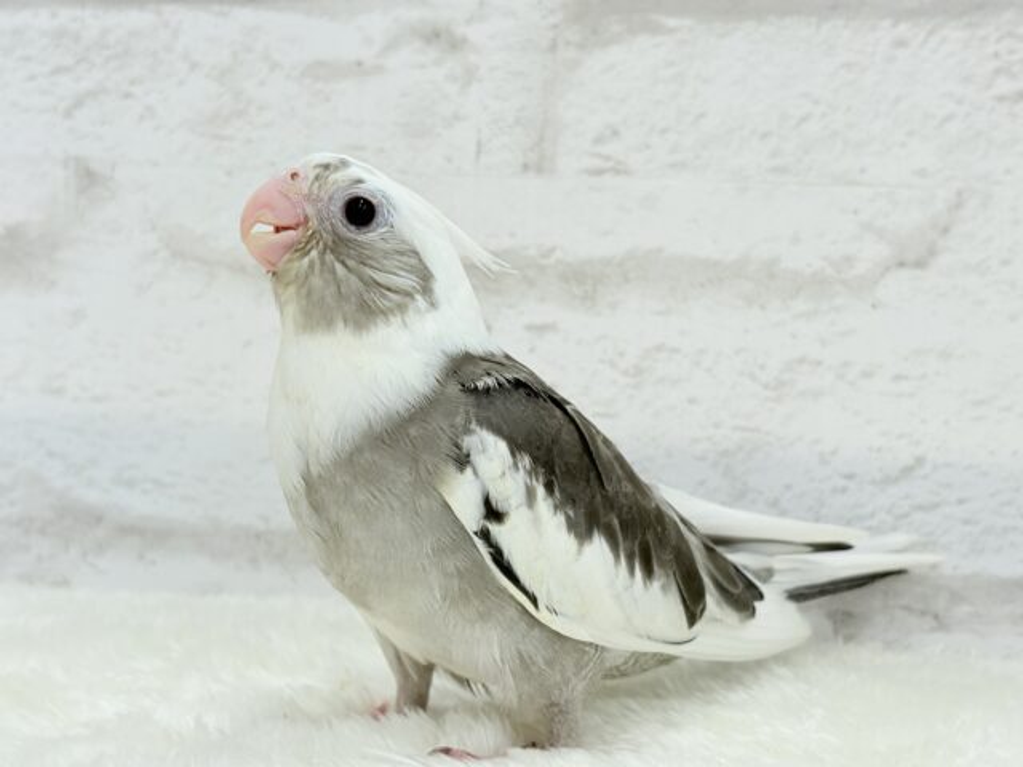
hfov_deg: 36.8
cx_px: 512
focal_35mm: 52
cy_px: 384
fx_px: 1537
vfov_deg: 28.0
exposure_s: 1/100
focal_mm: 5.96
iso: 80
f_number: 1.6
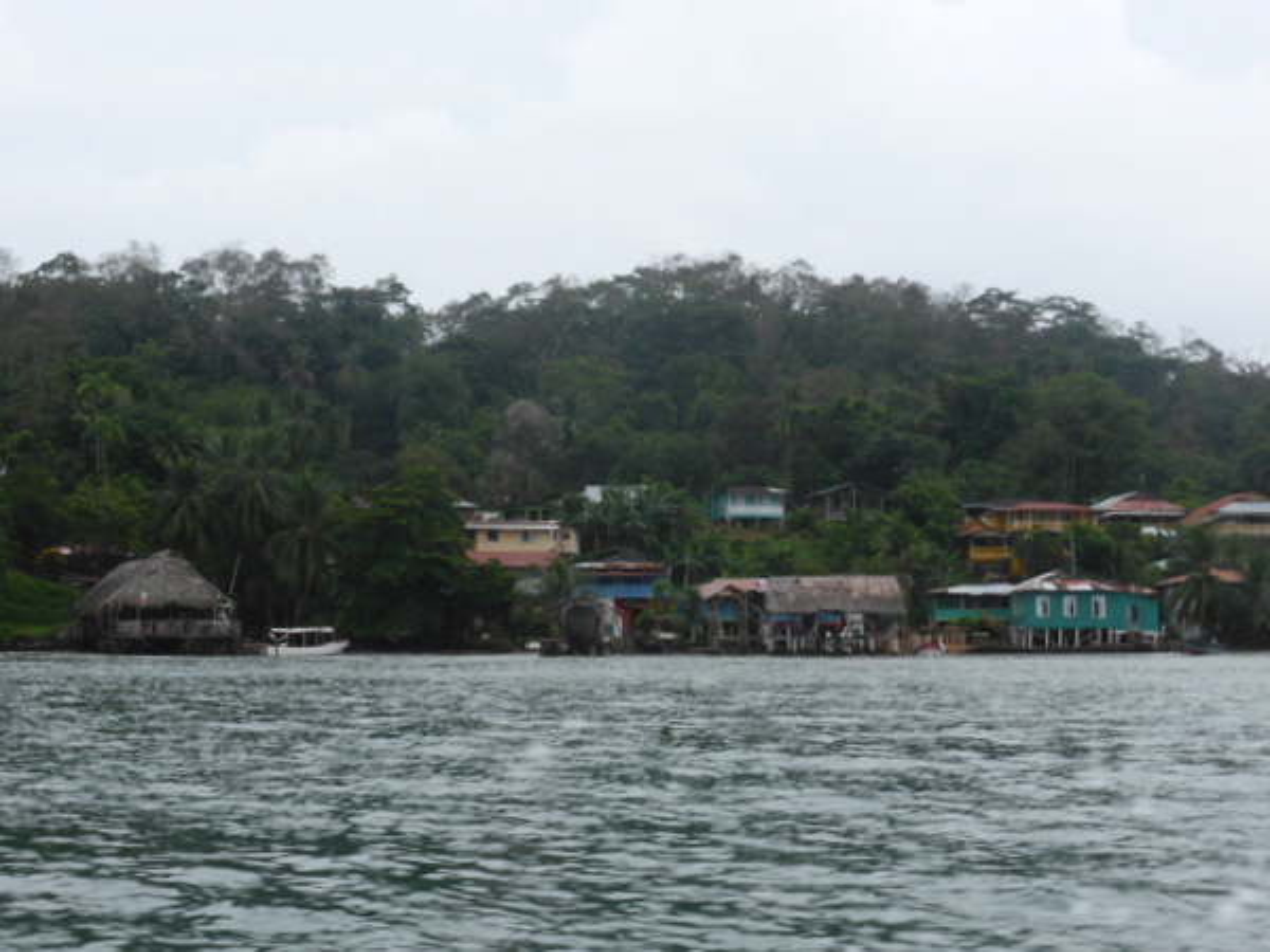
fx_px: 2238
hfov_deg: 31.7
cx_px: 635
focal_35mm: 61
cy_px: 476
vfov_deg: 24.0
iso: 100
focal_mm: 10.3
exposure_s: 1/400
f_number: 4.7
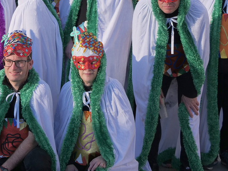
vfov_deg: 17.0
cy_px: 27
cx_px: 35
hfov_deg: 22.4
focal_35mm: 86
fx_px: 566
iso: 200
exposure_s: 1/800
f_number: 4.5
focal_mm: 17
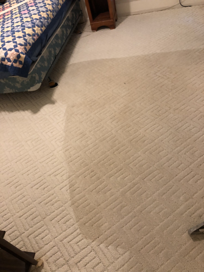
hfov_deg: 49.7
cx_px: 102
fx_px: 220
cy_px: 136
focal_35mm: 28
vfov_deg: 63.4
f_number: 1.8
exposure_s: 1/13
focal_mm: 3.99
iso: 100
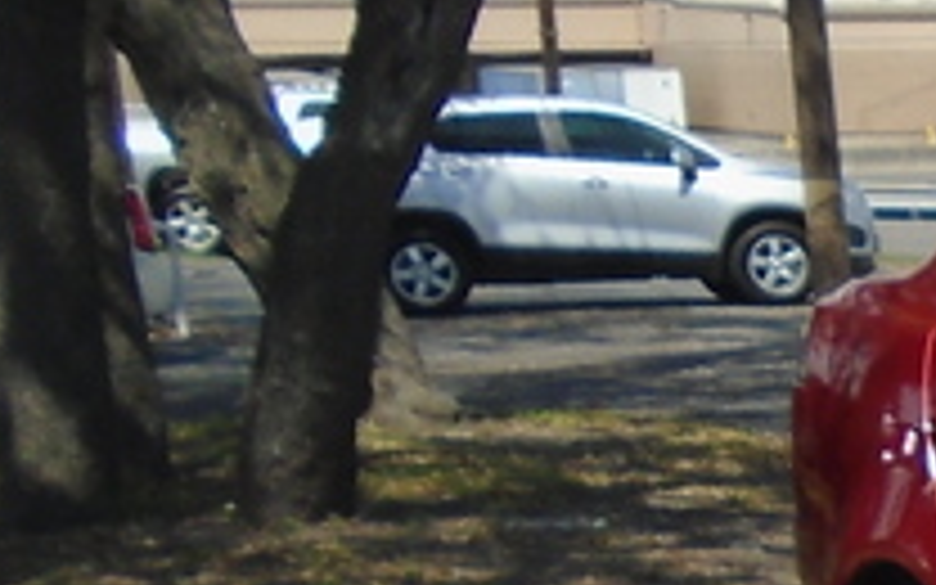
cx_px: 2061
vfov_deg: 10.0
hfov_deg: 13.3
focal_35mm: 127
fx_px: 3240
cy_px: 855
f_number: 8
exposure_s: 1/250
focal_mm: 4.6
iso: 100
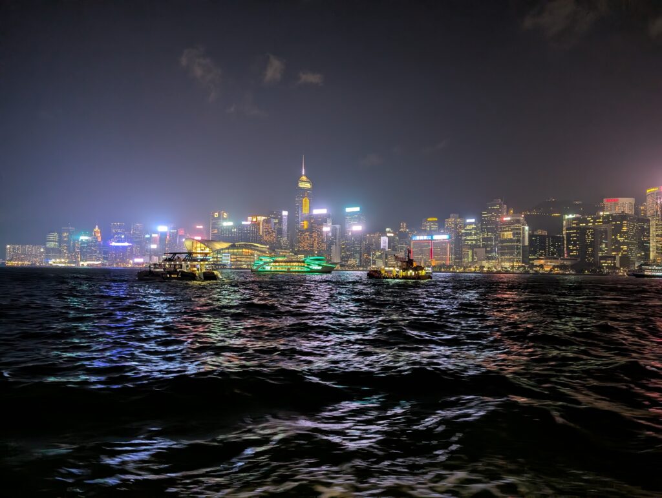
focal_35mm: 24
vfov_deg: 56.9
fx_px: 460
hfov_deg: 71.5
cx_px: 331
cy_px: 249
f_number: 1.68
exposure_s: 1/45.9
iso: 764
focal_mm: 6.9
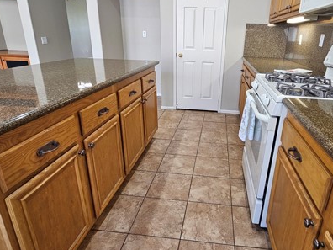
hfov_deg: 78.3
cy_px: 113
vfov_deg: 63.3
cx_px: 196
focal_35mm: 21
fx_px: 202
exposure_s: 1/60
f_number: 2.2
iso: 125
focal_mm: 2.2
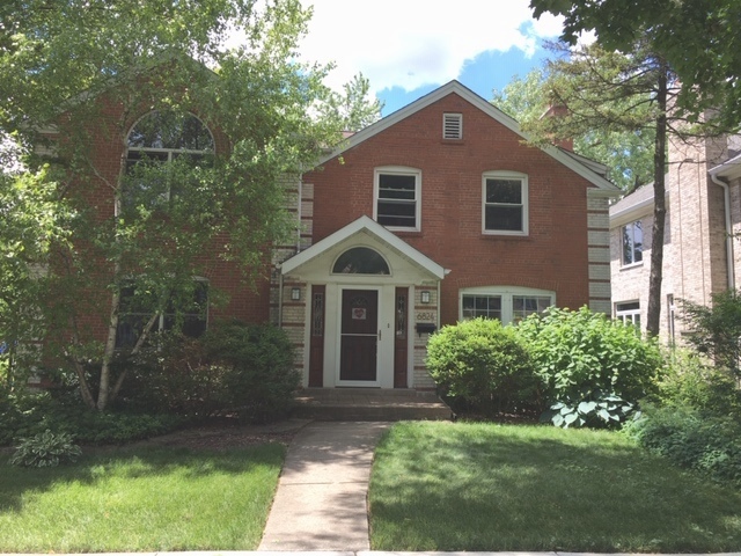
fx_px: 621
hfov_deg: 61.7
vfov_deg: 48.2
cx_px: 370
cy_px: 278
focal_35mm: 29
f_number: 2.2
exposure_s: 1/493
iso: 25
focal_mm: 4.15
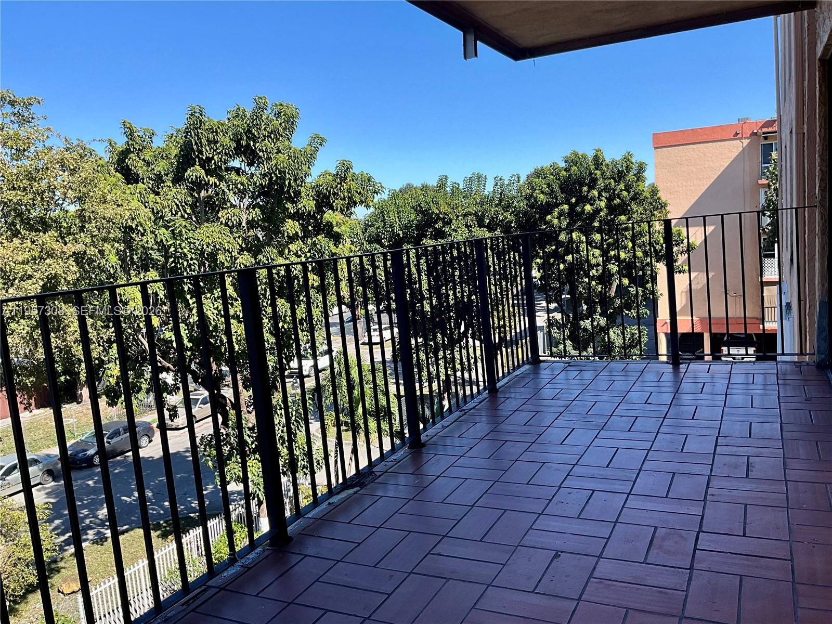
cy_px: 312
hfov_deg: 61.7
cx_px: 416
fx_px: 697
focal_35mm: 29
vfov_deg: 48.2
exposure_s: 1/912
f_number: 1.8
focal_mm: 3
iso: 25
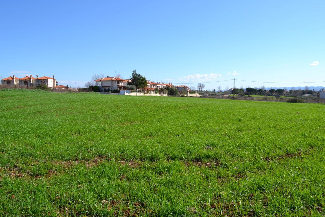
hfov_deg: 61.9
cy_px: 108
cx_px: 162
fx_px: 271
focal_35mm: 30
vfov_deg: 43.6
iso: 100
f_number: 8
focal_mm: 20
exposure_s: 1/250
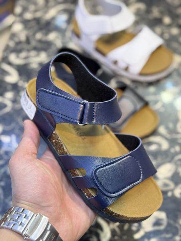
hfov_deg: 30.3
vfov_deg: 39.7
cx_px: 90
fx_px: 335
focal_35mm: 48
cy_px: 120
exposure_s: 1/100
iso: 100
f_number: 1.78
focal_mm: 6.76
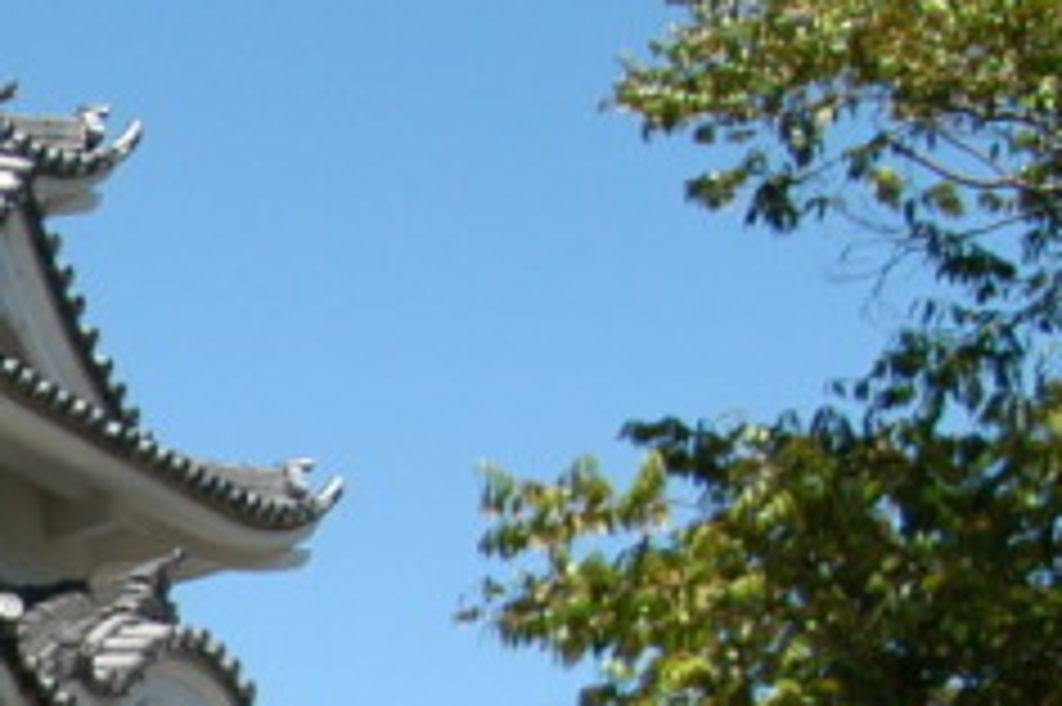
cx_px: -684
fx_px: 4599
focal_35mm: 156
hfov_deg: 12.3
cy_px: 1010
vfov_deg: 8.6
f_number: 8
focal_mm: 24
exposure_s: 1/250
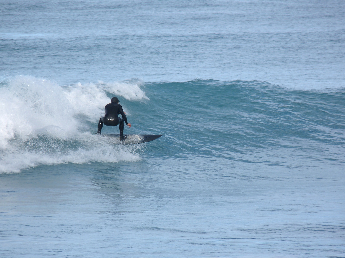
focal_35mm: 486
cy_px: 129
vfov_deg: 3.1
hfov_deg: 4.1
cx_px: 172
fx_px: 4844
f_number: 5.6
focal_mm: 86.4
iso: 100
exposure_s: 1/500
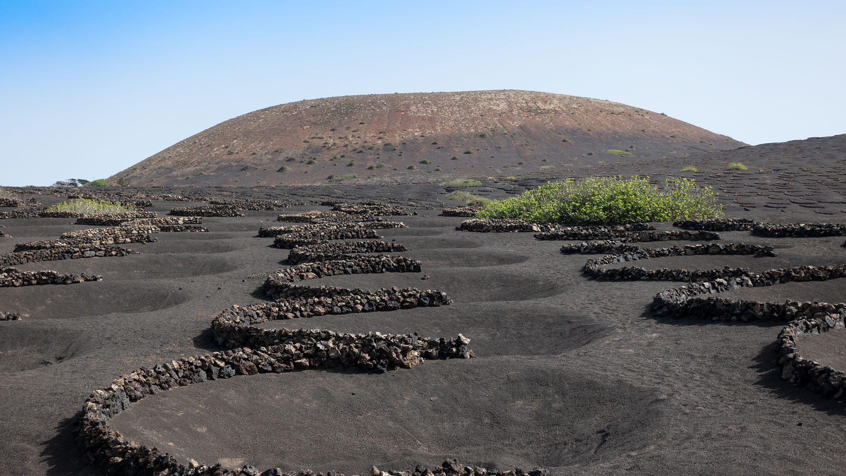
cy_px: 257
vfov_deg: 19.7
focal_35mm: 61
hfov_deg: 34.4
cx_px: 424
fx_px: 1368
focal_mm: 21.39
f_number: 4
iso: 125
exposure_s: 1/640
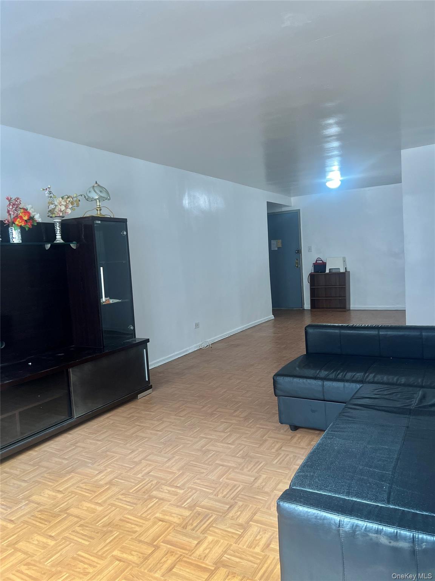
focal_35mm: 26
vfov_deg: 67.3
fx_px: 436
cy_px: 290
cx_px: 218
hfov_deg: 53.1
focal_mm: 5.7
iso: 200
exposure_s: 1/60
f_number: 1.5
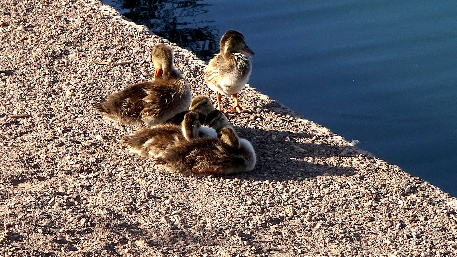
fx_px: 1890
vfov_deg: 7.8
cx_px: 228
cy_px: 96
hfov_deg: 13.8
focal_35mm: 156
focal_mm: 24.36
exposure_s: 1/200
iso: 100
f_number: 6.3
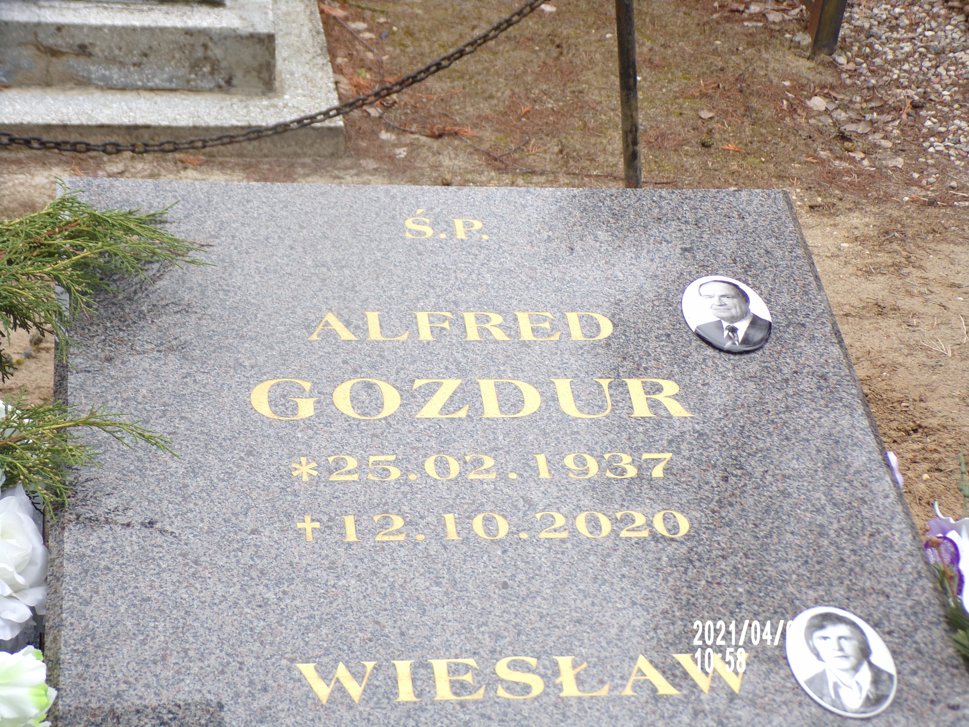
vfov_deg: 19.9
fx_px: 2071
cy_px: 364
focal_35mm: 74
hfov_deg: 26.3
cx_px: 484
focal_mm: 13.3
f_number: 3.9
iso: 80
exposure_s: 1/110
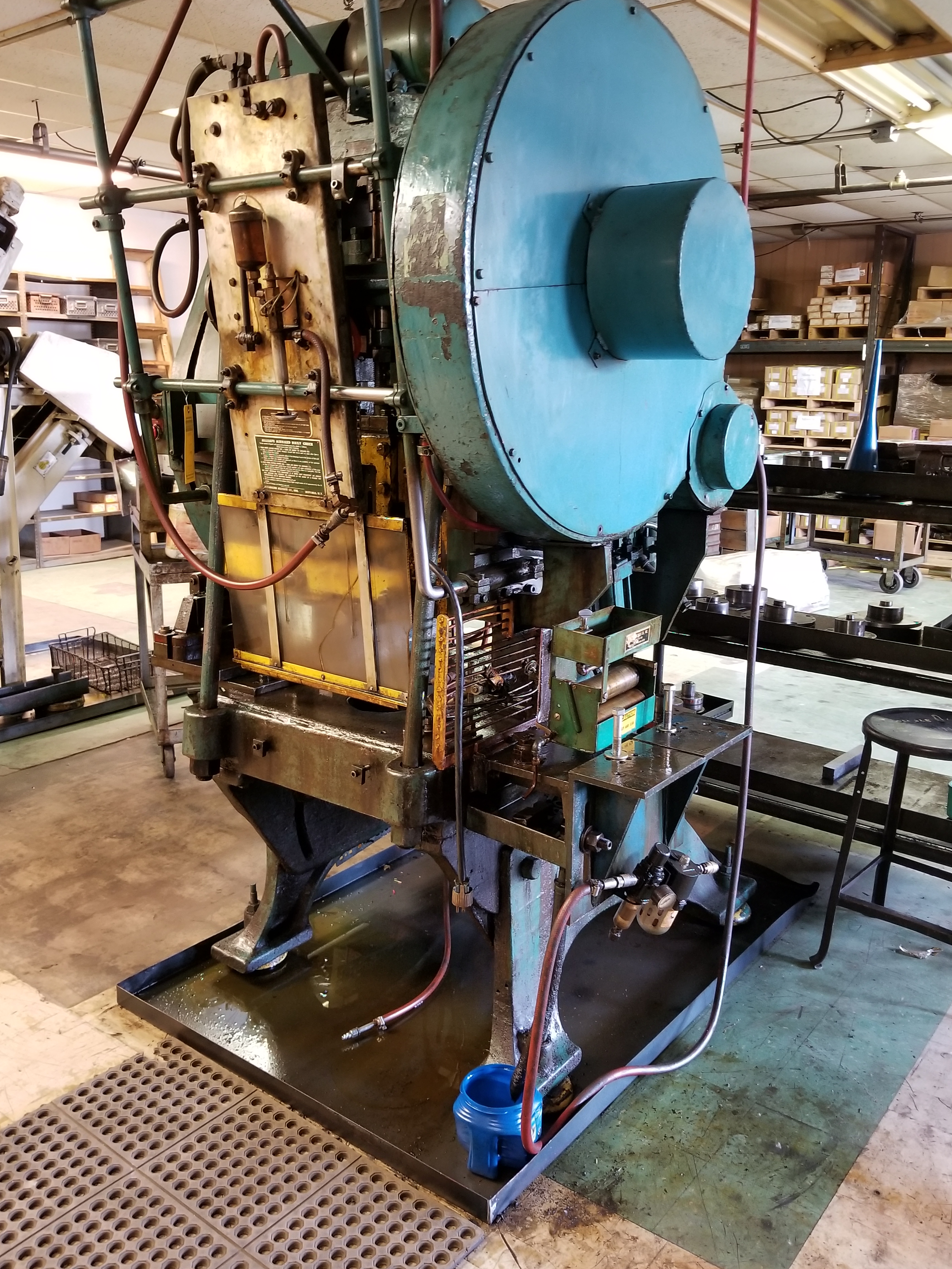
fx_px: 1027
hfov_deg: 49.7
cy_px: 601
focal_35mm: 28
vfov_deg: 63.4
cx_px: 444
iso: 200
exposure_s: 1/13
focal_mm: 4.25
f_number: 1.7
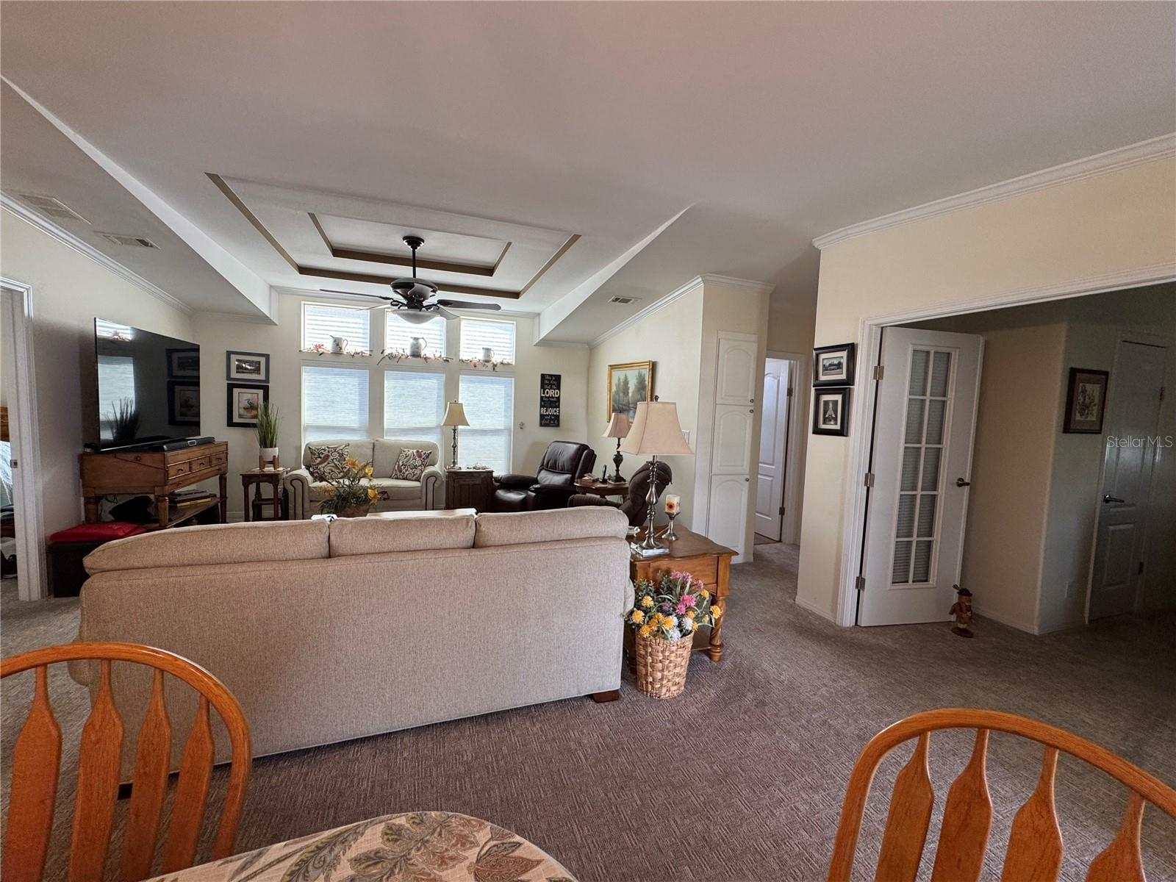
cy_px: 441
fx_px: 476
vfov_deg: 85.7
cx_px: 588
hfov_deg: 102.1
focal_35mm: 14
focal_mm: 2.22
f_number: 2.2
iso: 160
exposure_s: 1/120
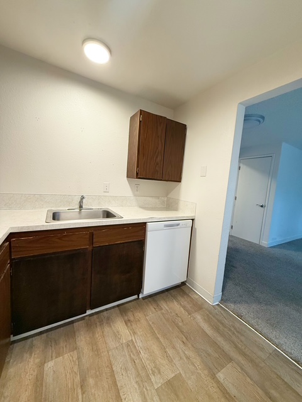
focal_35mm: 14
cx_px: 151
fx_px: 163
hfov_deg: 85.7
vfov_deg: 102.1
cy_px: 201
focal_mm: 2.22
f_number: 2.2
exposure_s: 1/120
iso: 320
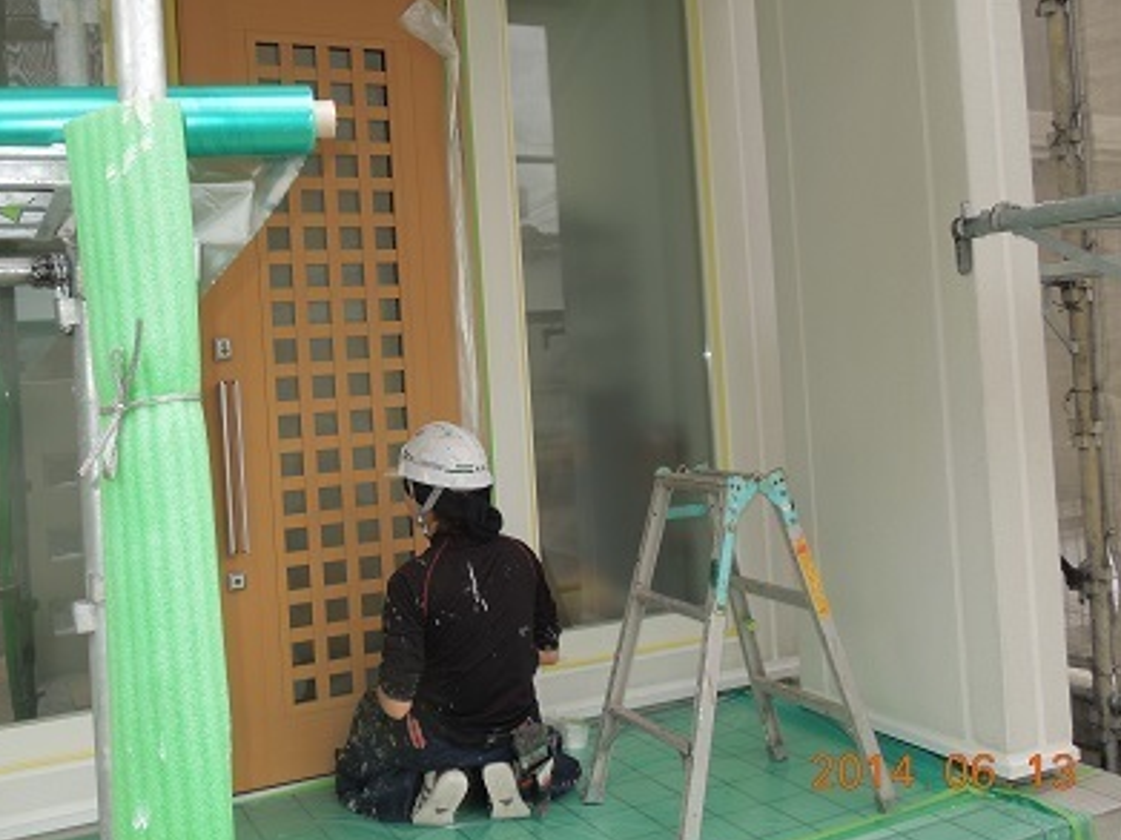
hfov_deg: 56.2
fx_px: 1036
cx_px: 421
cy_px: 348
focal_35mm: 32
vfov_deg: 44.0
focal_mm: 4.5
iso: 100
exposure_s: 1/200
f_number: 3.3
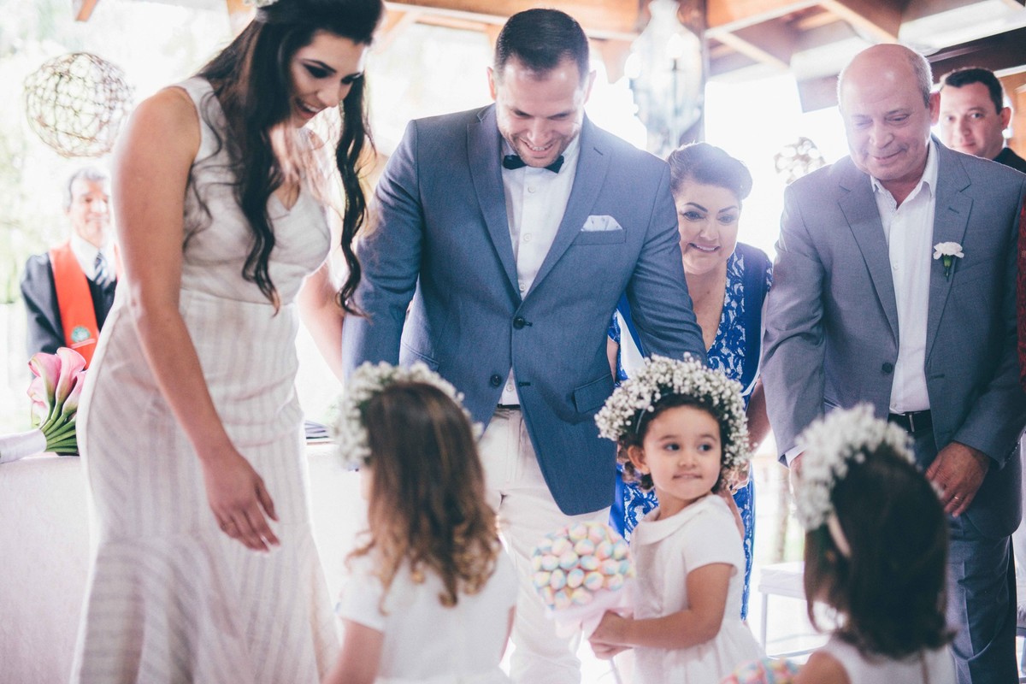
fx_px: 1425
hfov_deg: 39.6
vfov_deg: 27.0
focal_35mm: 50
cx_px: 513
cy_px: 342
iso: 500
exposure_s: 1/160
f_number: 1.4
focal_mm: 50
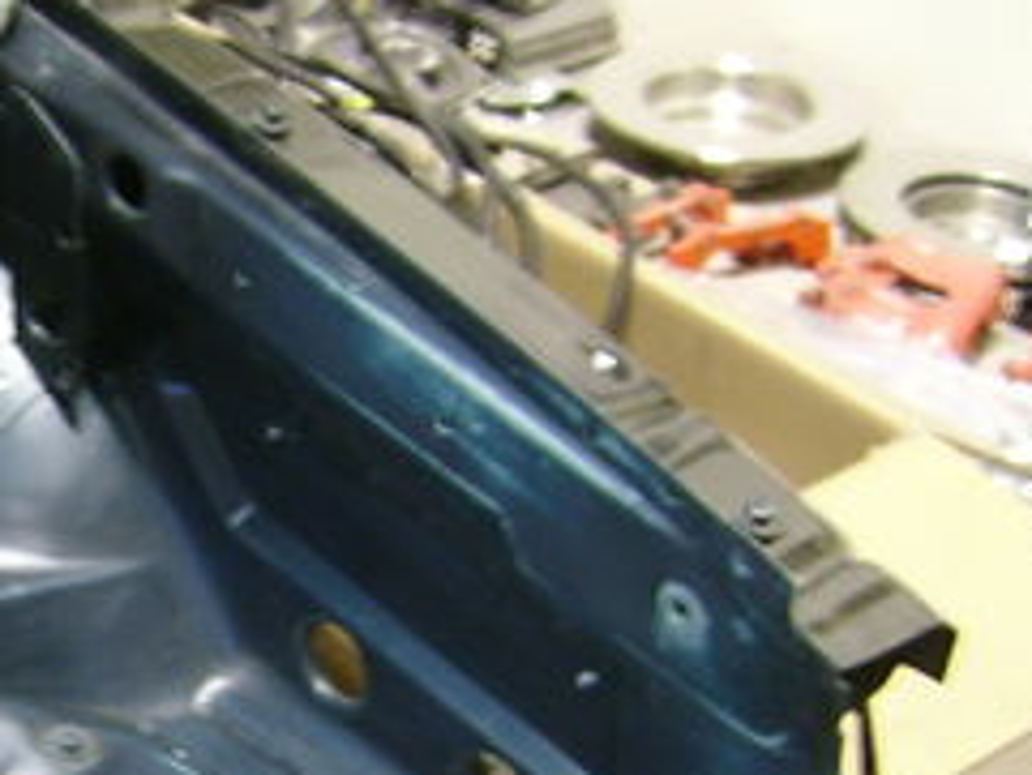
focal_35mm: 93
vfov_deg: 15.8
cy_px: 634
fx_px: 2774
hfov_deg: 19.9
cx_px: -171
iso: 100
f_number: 2.8
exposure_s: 2
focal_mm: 5.95
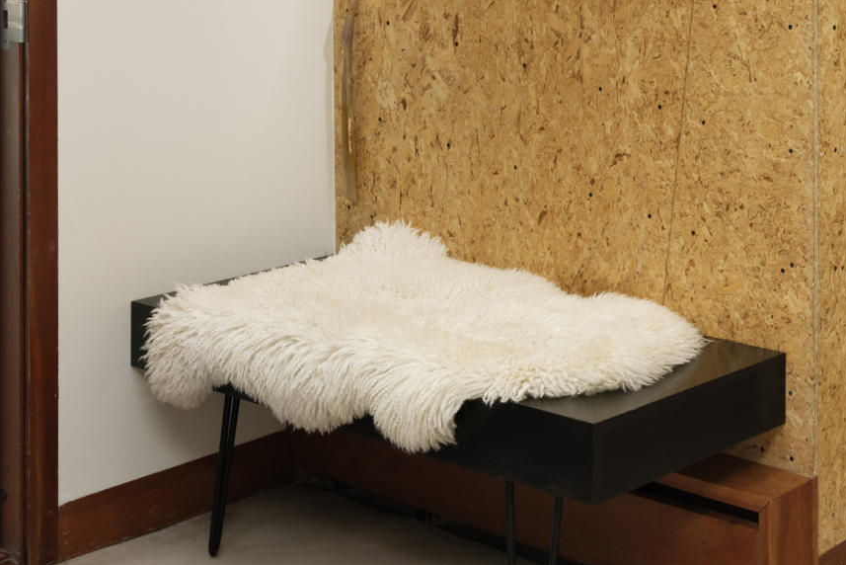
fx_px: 1645
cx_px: 990
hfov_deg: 26.0
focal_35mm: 70
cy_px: -150
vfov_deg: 18.3
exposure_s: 1/200
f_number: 7.1
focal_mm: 20
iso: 640
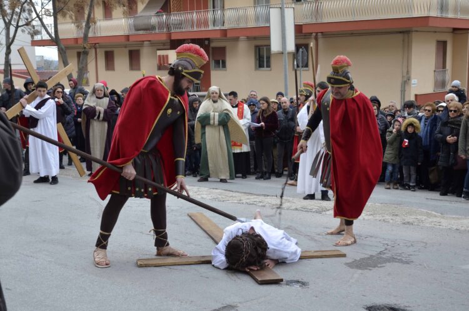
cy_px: 156
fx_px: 605
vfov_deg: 28.8
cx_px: 234
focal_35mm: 46
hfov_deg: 42.4
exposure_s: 1/180
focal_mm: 31
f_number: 6.7
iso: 200
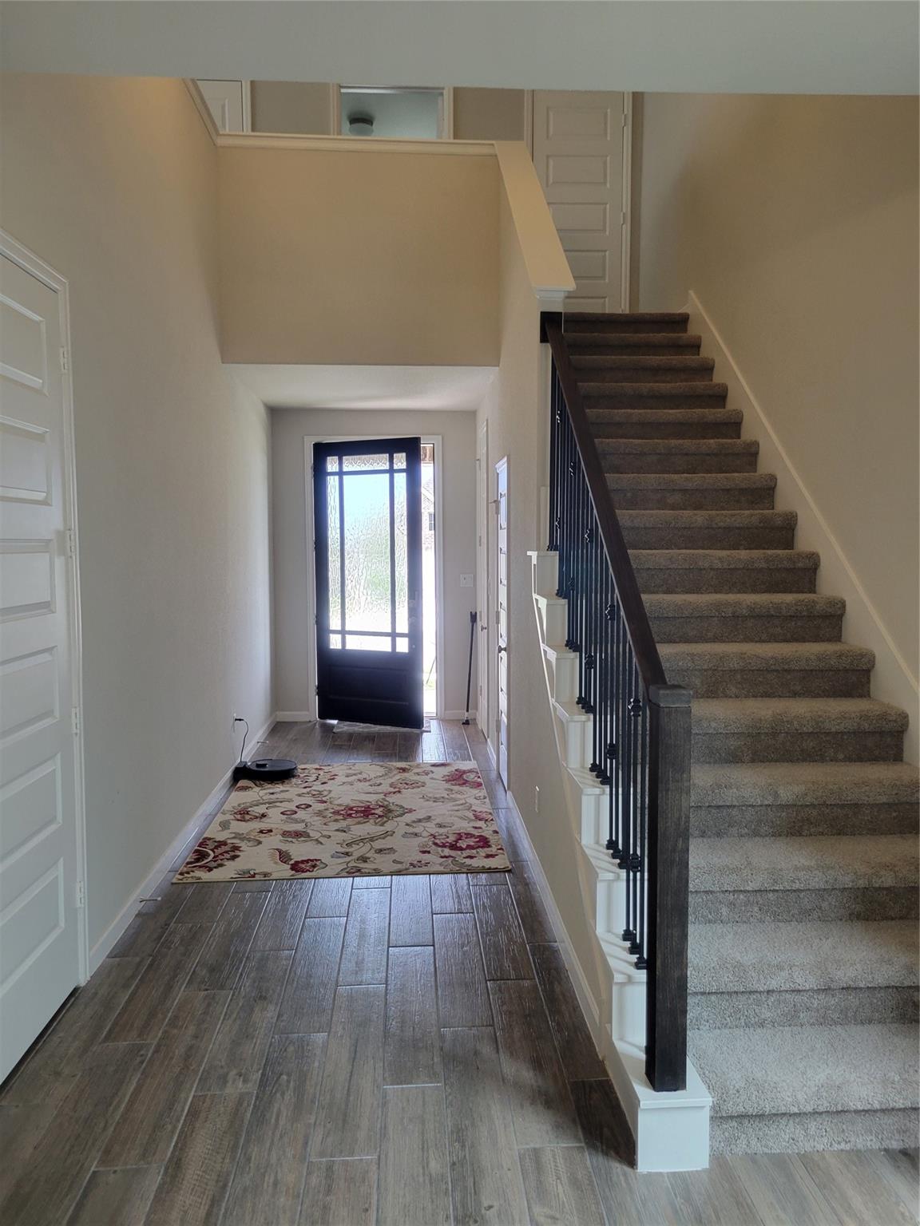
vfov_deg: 67.3
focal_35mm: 26
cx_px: 460
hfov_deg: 53.1
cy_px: 613
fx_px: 921
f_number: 1.8
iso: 160
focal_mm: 5.4
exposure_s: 1/120
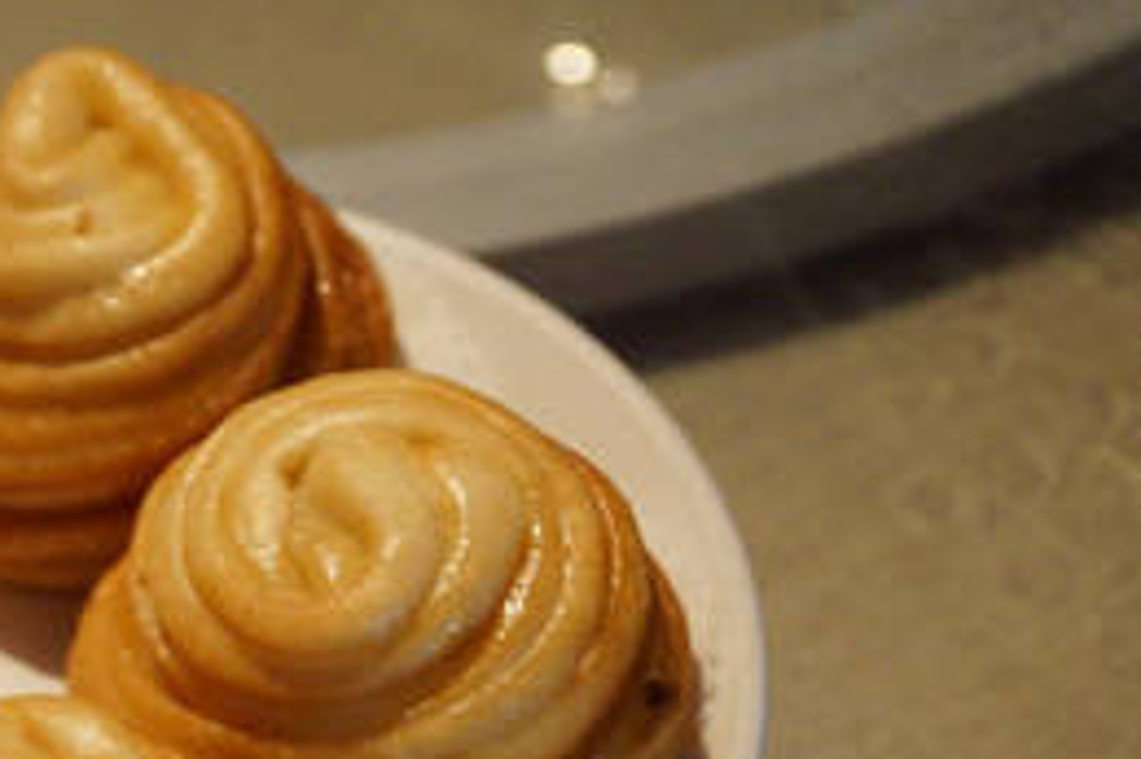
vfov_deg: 11.8
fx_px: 3616
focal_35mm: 114
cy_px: 785
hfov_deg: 17.6
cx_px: 29
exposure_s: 1/60
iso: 3200
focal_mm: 33
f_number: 4
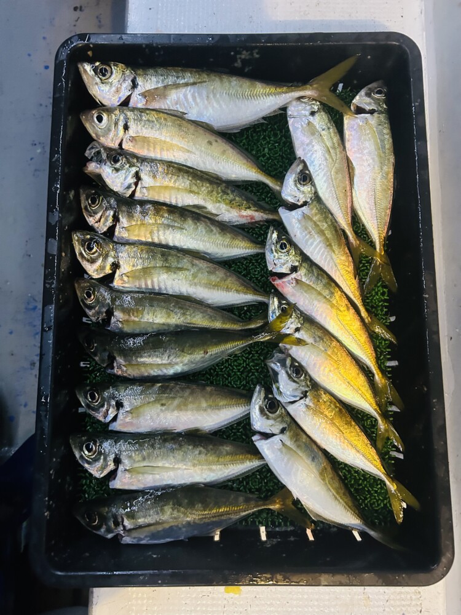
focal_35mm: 26
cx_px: 230
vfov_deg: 67.3
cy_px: 308
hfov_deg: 53.1
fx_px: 462
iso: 640
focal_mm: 5.7
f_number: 1.5
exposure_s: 1/40
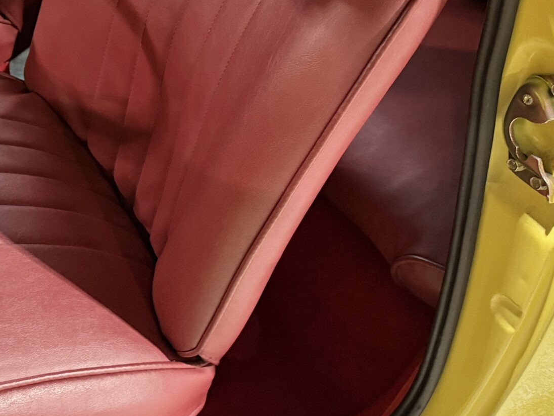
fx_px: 896
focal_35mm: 56
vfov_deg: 25.6
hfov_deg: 31.6
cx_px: -8
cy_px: 71
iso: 800
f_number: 1.78
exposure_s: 1/25
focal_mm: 6.76
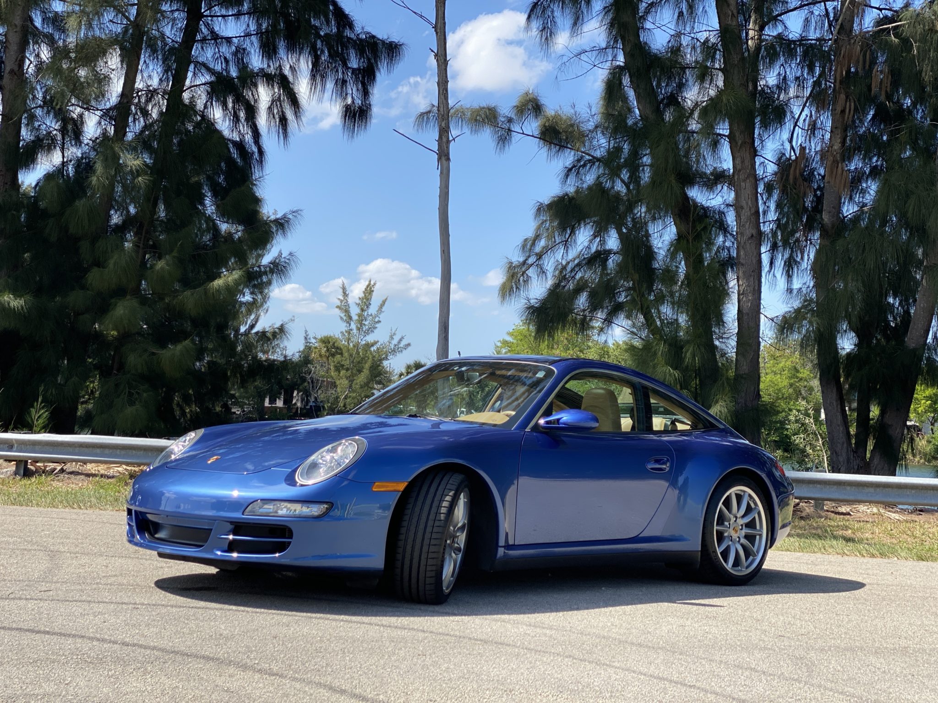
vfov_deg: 28.0
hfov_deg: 36.8
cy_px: 352
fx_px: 1409
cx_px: 469
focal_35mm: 52
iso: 20
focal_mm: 6
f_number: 2
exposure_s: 1/1043
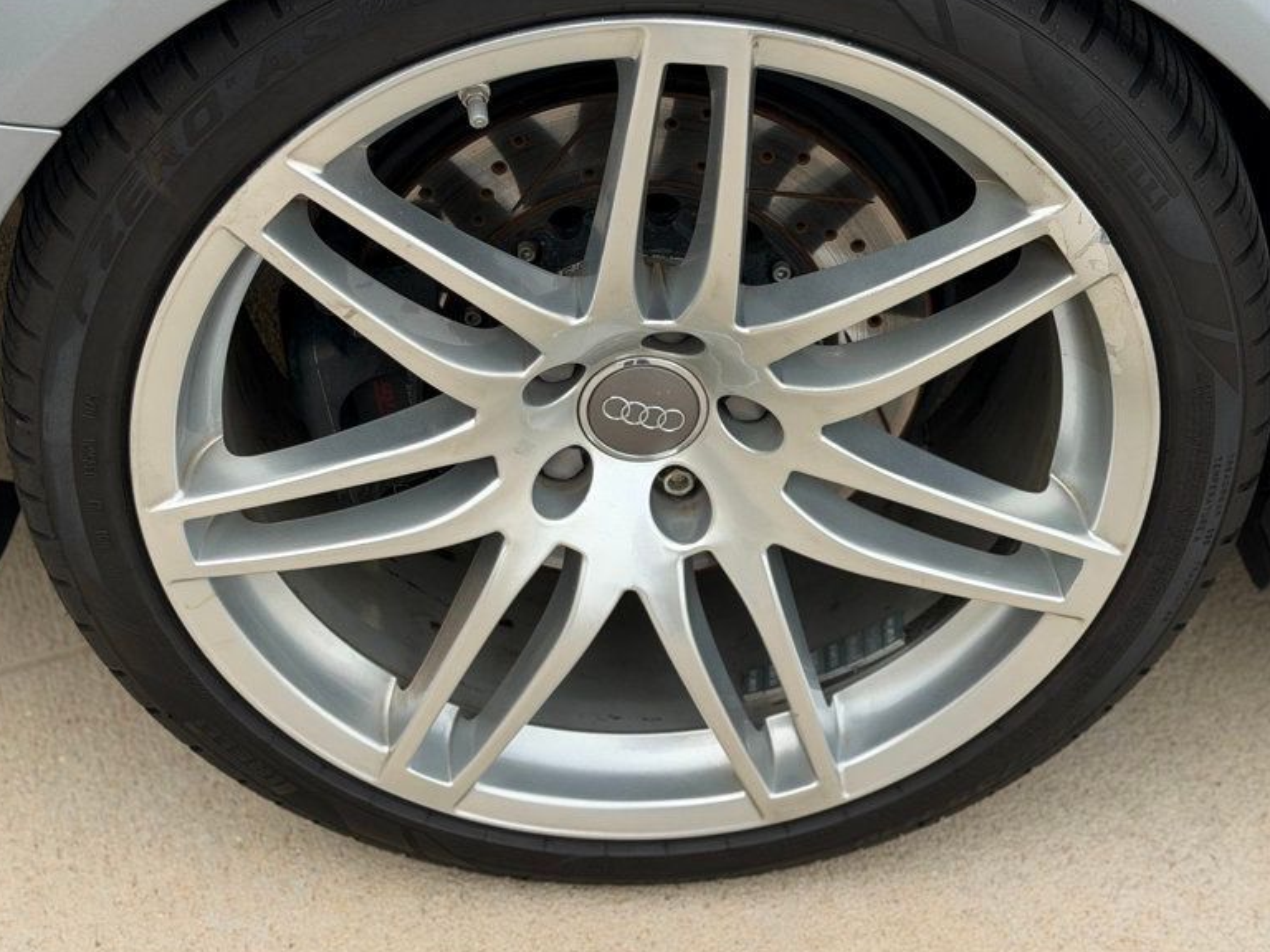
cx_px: 638
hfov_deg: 30.3
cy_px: 410
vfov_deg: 22.9
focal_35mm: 64
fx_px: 2348
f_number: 1.78
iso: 64
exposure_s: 1/1377
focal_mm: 6.76
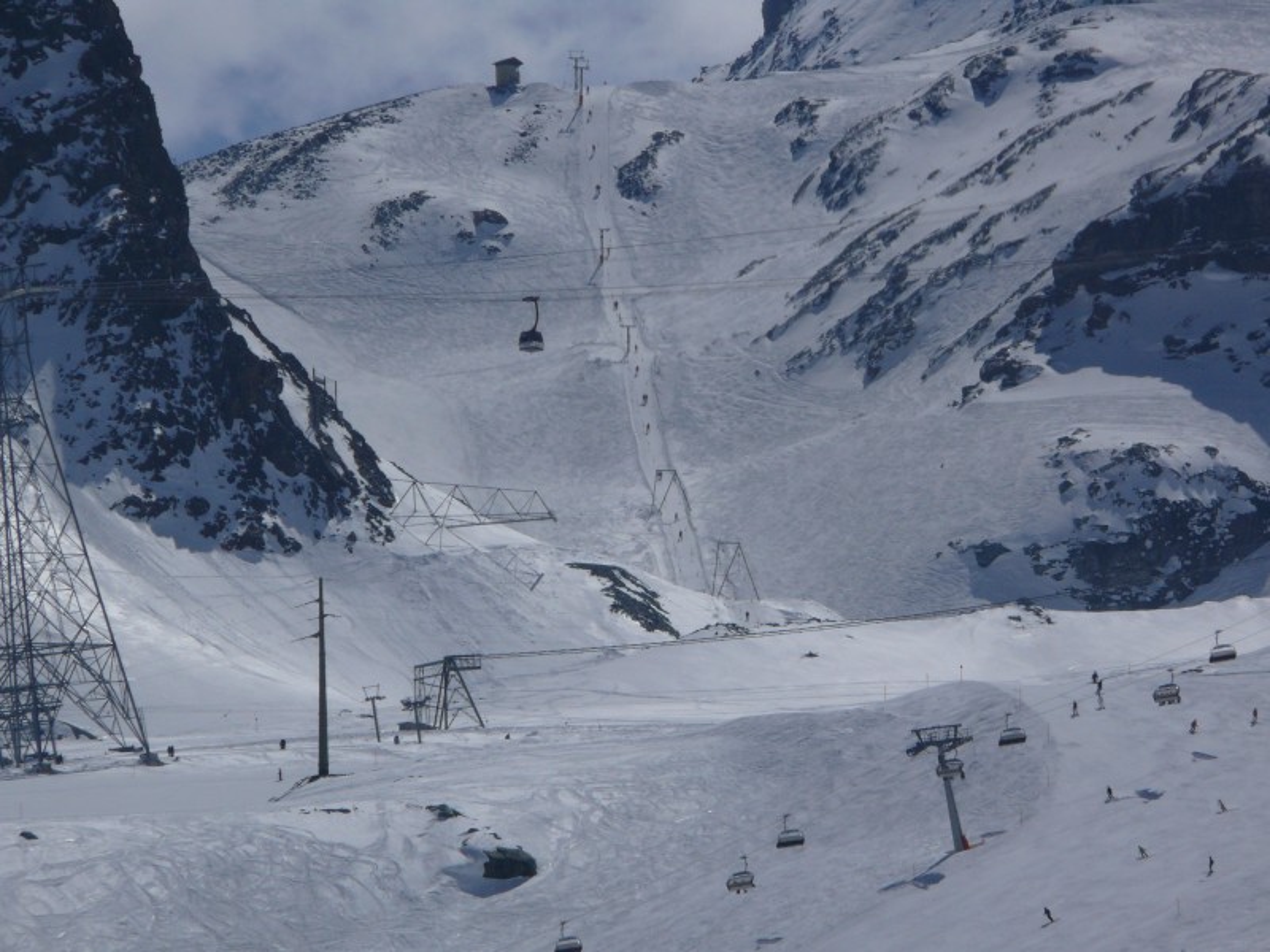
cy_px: 476
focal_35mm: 420
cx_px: 635
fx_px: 15409
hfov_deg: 4.7
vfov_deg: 3.5
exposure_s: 1/1000
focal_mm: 88.8
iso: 100
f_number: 11
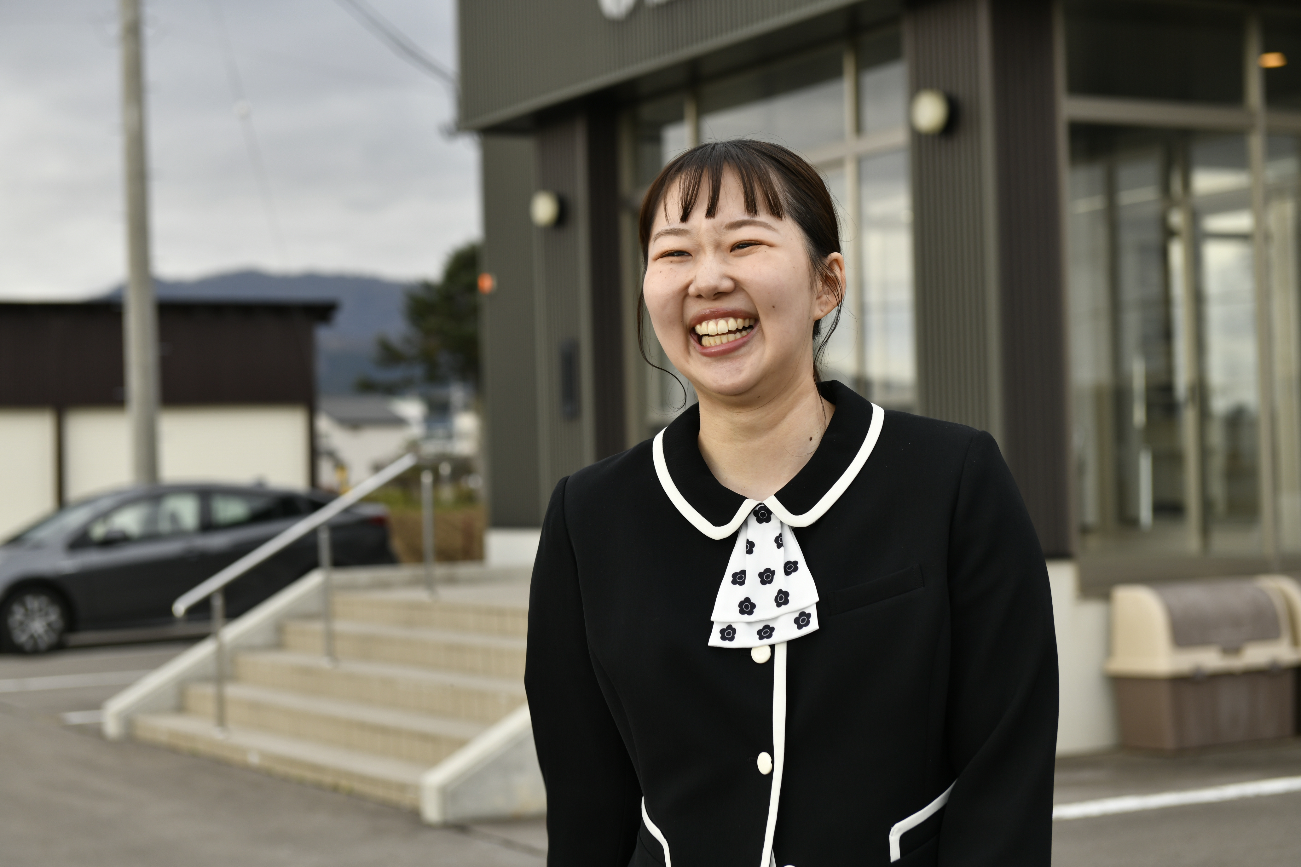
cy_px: 434
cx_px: 650
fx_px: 2530
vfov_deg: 19.5
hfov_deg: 28.8
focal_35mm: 70
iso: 200
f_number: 5
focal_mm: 70
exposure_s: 1/250
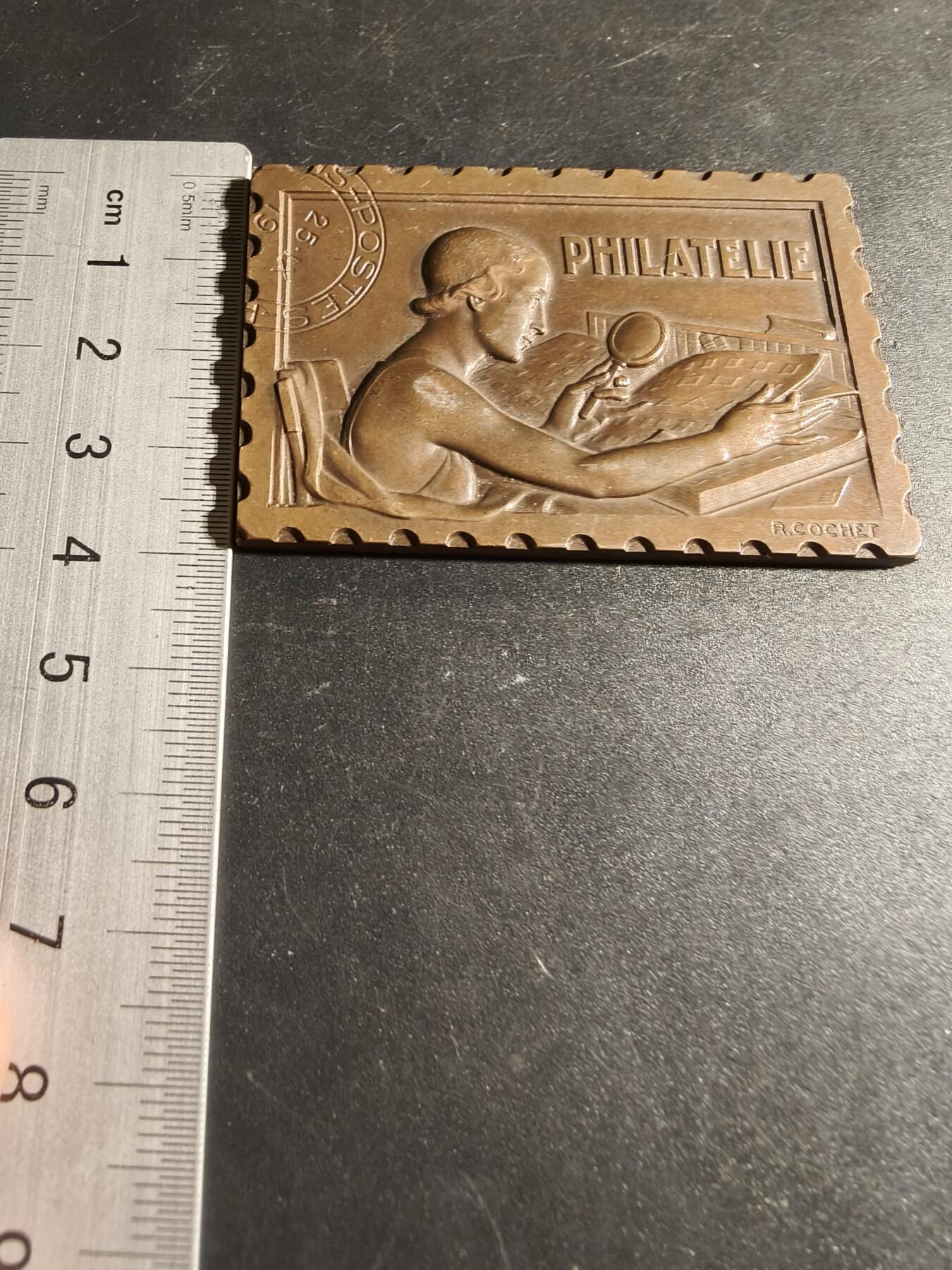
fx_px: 843
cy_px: 635
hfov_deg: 58.9
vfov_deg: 73.9
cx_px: 476
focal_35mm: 23
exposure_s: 1/70.9
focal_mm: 2.32
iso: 200
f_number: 2
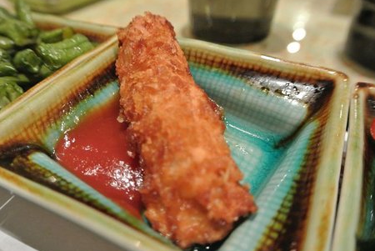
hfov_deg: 61.7
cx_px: 168
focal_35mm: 30
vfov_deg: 43.7
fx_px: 313
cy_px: 135
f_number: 3.5
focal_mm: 10
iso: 1250
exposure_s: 1/30
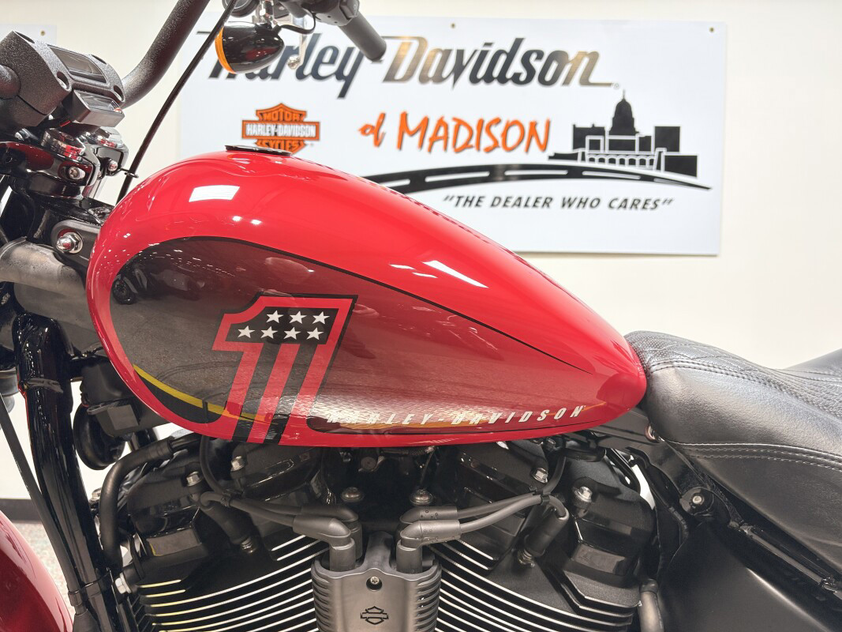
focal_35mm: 26
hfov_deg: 67.3
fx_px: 632
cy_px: 316
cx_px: 421
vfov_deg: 53.1
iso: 50
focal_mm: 5.96
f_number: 1.6
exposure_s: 1/120
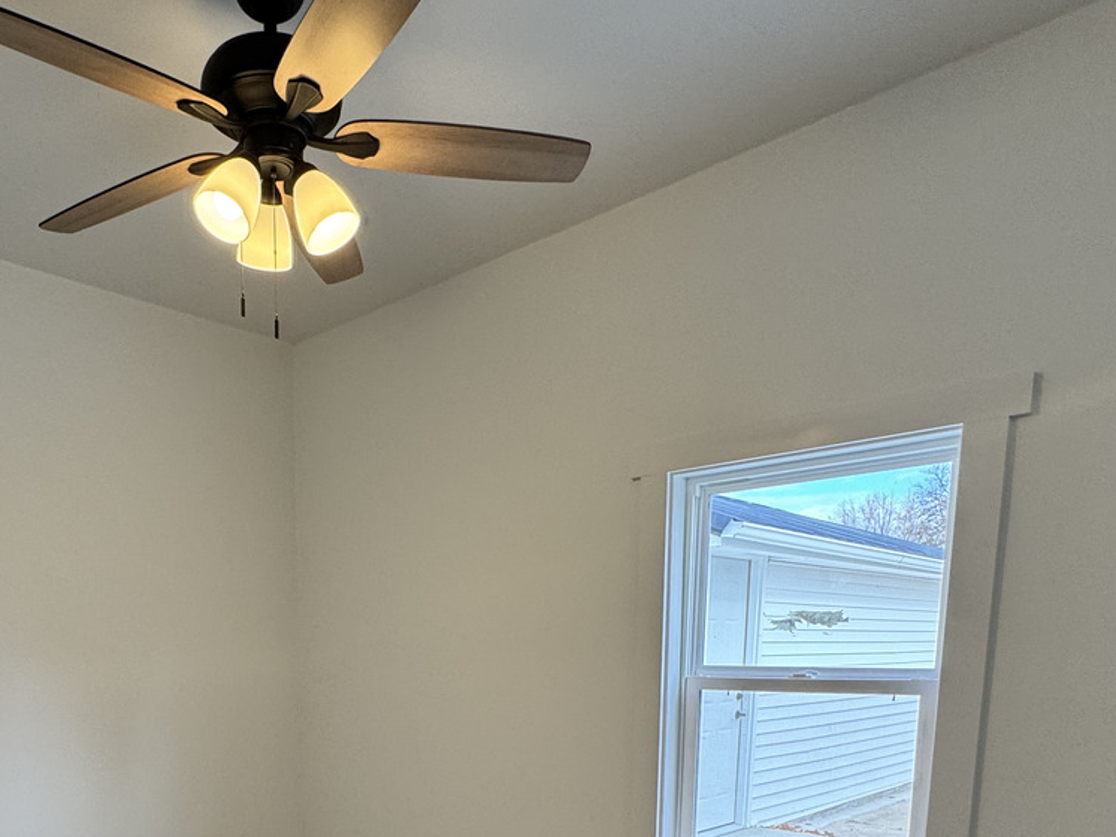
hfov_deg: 63.4
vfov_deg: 46.0
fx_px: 870
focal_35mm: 27
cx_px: 356
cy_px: 767
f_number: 2.2
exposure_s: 1/120
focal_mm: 2.22
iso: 100
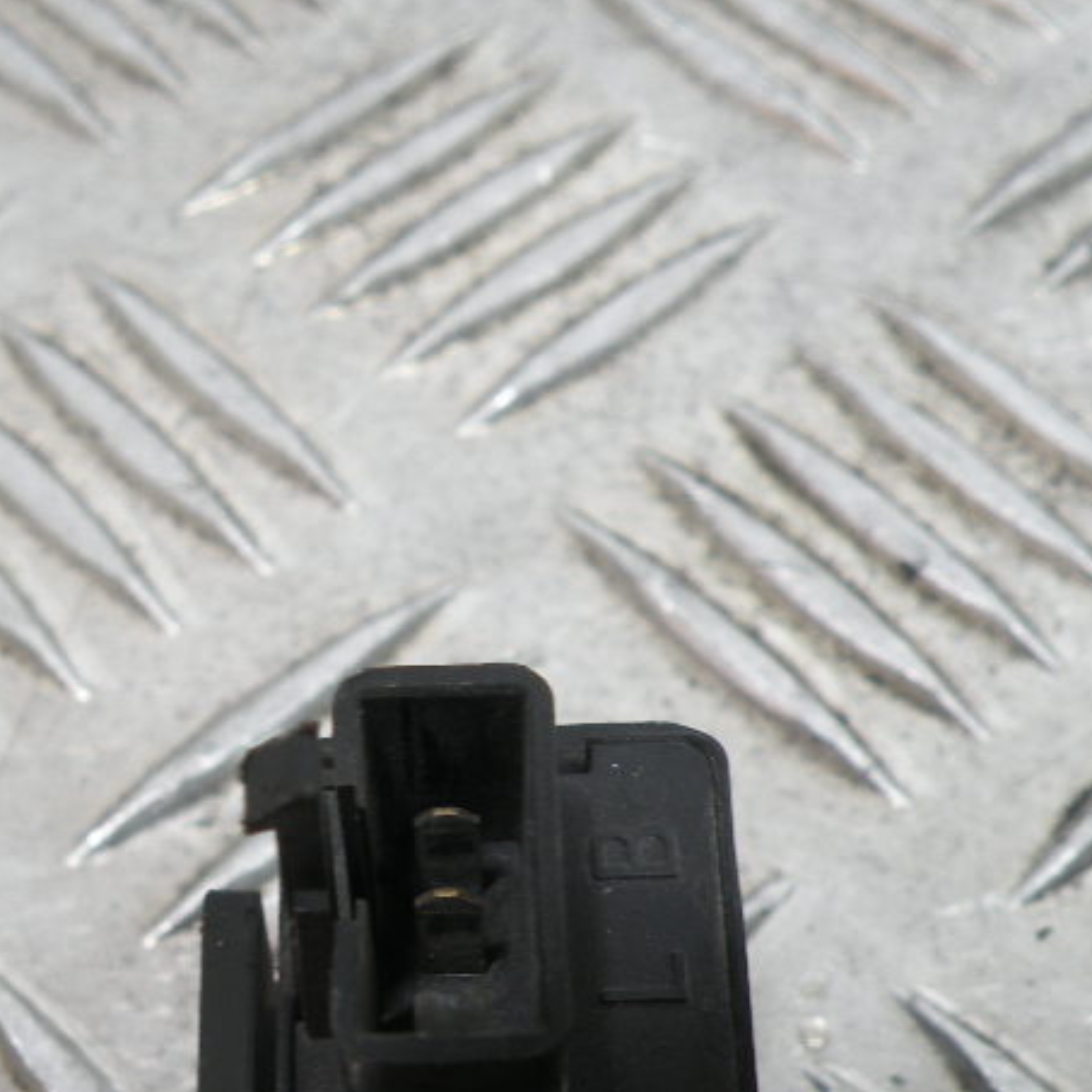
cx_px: 376
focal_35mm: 54
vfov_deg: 31.2
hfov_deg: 31.4
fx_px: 1927
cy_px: 798
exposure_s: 1/59.7
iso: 65
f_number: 2.8
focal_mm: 4.7
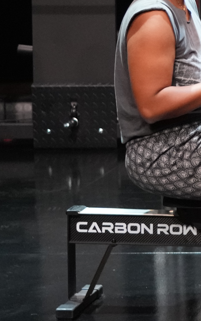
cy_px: 38
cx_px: 567
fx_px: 1858
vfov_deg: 9.9
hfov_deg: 5.8
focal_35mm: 212
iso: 3200
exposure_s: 1/200
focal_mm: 43
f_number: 4
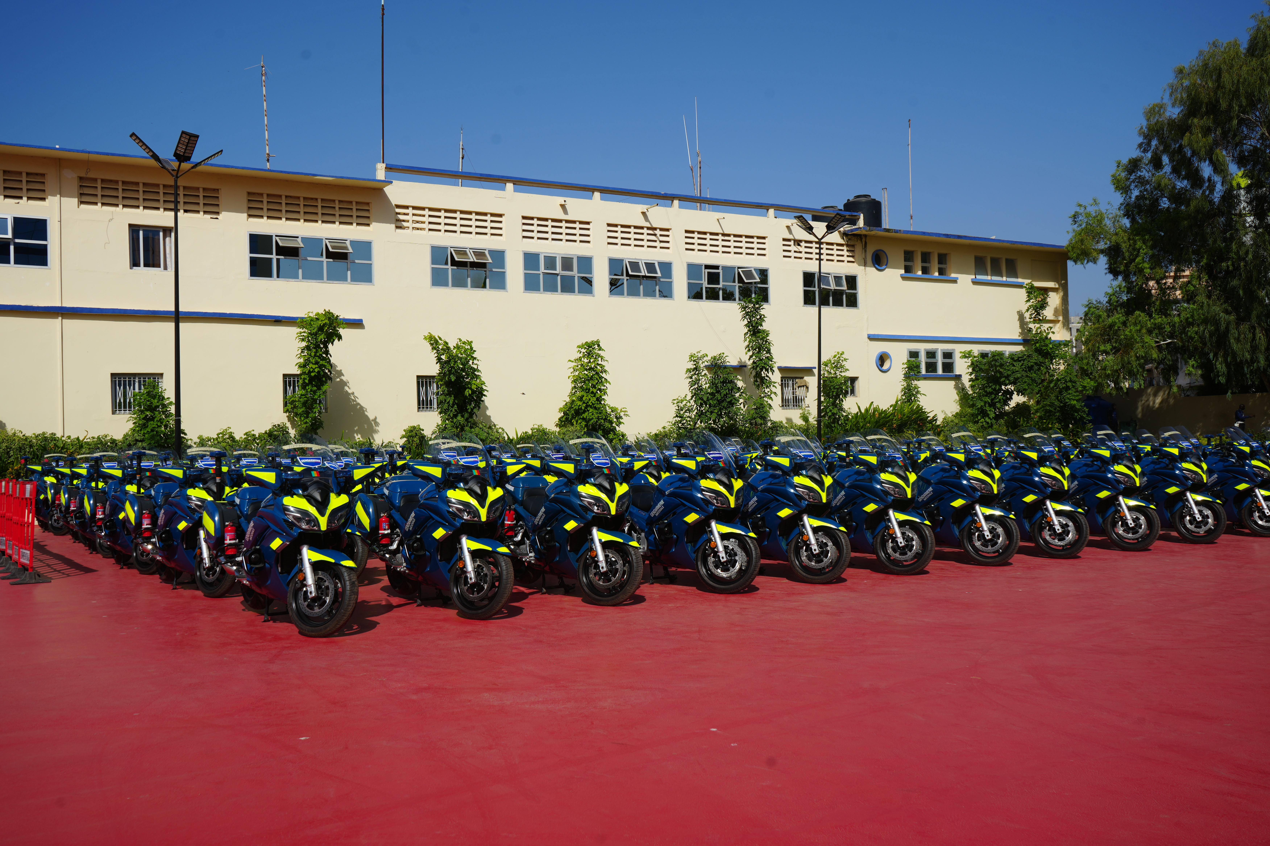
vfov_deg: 41.1
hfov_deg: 58.7
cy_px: 423
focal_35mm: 32
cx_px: 635
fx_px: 1129
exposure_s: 1/400
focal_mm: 32
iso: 100
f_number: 10
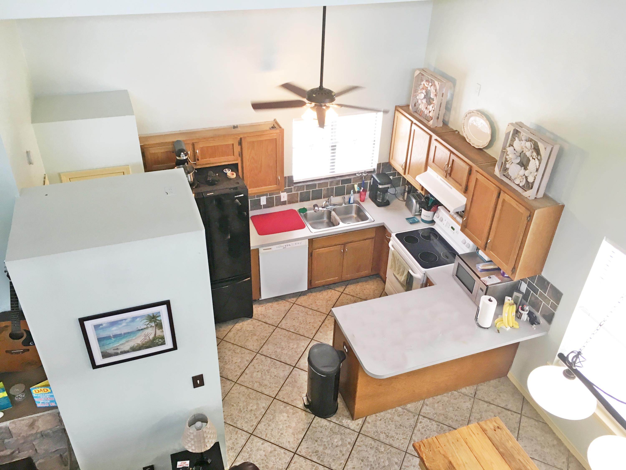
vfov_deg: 48.2
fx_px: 524
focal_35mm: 29
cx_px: 313
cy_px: 235
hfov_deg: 61.7
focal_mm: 4.15
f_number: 2.2
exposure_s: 1/30
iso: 64
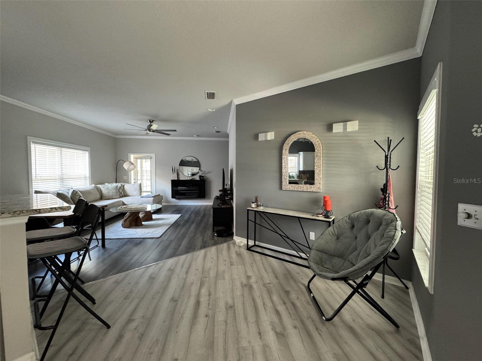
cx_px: 241
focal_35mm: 14
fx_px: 195
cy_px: 180
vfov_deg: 85.7
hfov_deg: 102.1
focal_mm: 2.22
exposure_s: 1/60
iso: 640
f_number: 2.2
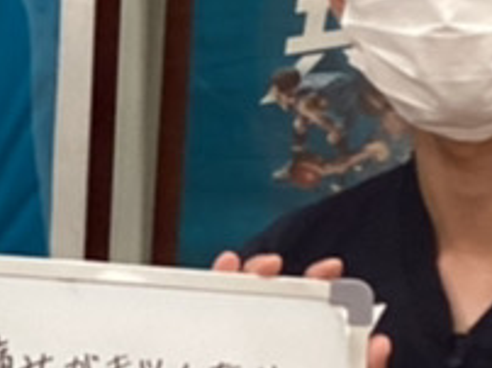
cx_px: -127
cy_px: 117
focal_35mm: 184
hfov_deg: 10.5
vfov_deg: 8.0
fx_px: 2612
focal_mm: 3.3
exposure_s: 1/60
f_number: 2.4
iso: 200
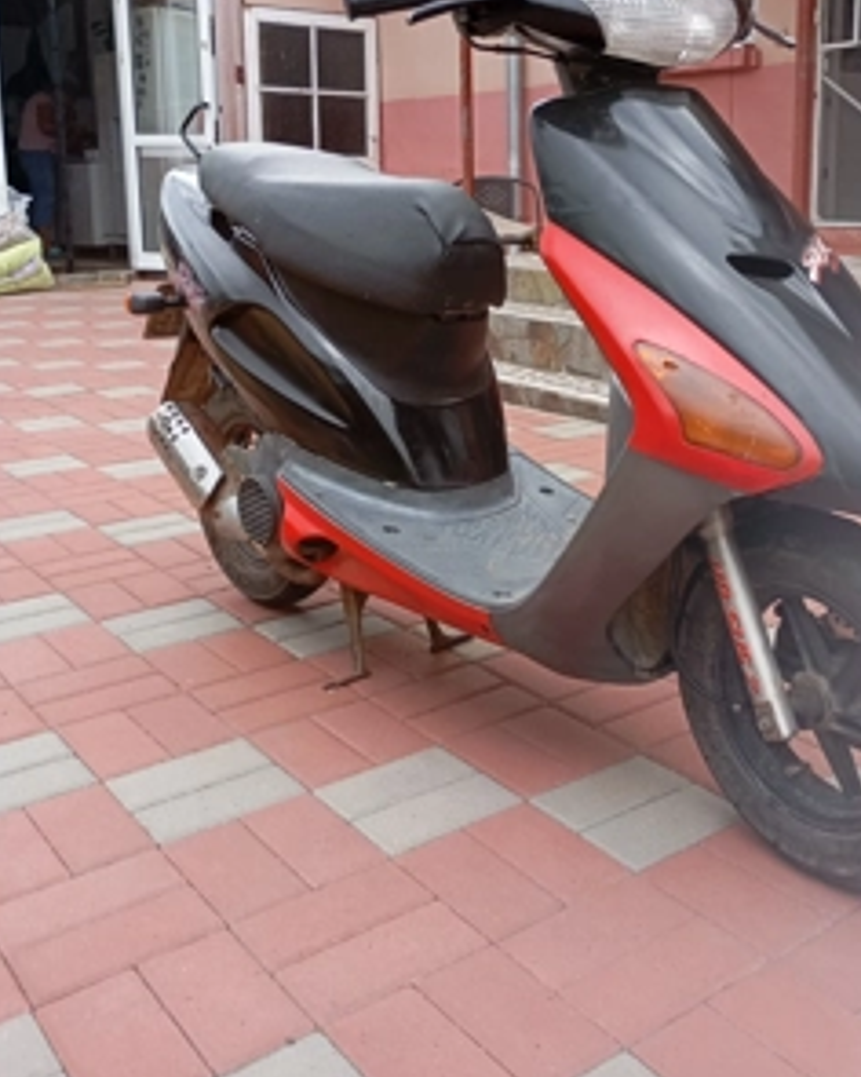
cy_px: 383
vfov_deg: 48.5
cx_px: 525
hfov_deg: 39.9
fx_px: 1179
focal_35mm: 37
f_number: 1.8
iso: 103
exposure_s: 1/100
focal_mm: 4.27
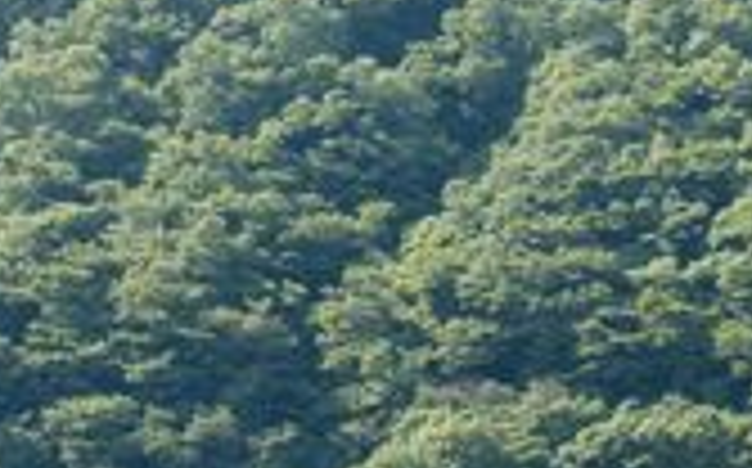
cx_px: 1364
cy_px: 817
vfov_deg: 8.6
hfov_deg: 12.9
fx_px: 3010
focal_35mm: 147
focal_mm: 19.4
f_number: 2.8
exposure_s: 1/500
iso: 125
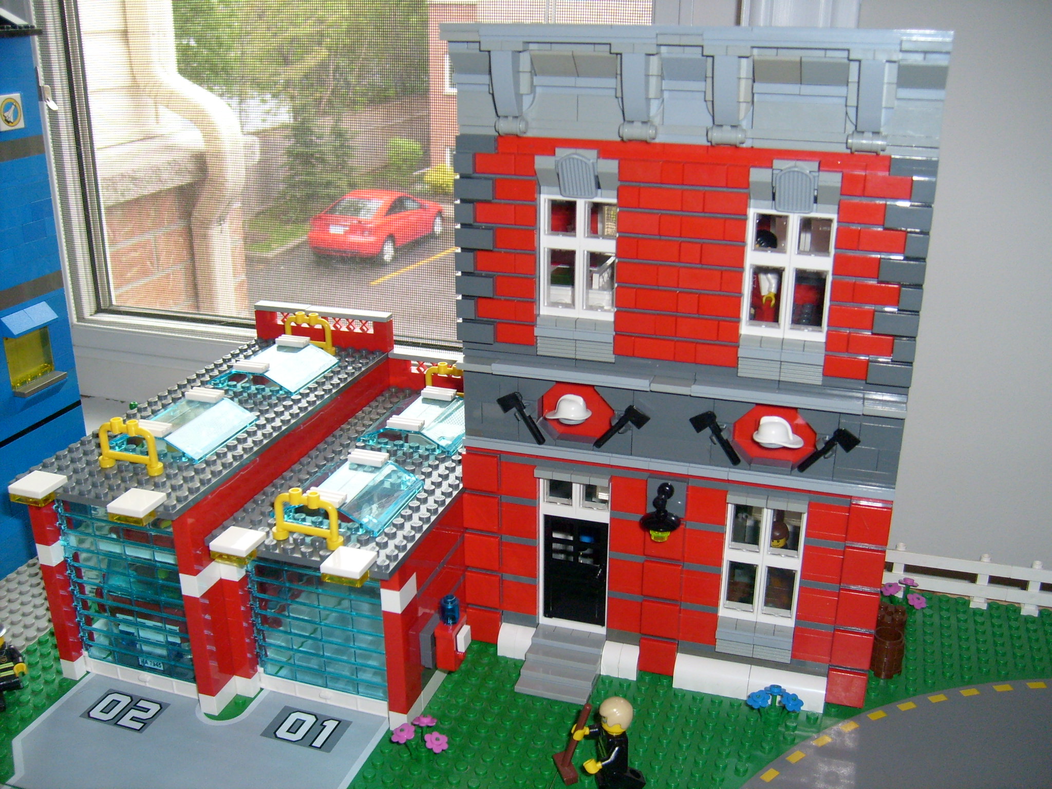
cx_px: 526
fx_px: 1064
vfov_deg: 40.7
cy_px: 394
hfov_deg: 52.6
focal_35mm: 35
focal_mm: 5.8
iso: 100
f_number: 2.8
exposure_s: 1/45
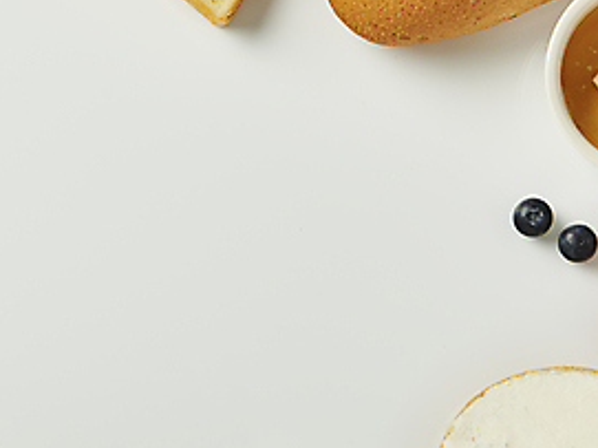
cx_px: 84
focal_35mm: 149
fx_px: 2573
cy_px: 260
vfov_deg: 9.9
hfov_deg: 13.2
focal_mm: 70
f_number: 8
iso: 80
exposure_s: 1/125
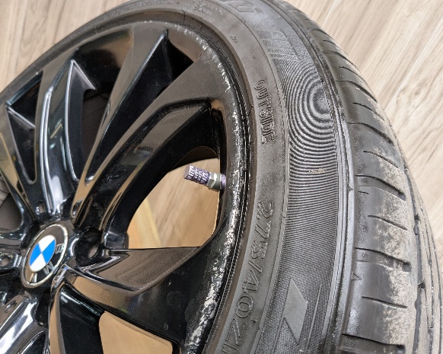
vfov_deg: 49.9
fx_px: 380
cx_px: 221
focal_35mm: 29
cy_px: 180
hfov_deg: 60.5
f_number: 1.73
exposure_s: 1/120
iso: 61
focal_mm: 4.38
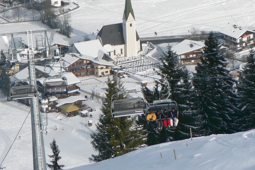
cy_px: 35
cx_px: 147
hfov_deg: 4.2
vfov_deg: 2.8
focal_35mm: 489
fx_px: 3464
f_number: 5.6
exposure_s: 1/500
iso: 80
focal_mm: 54.2
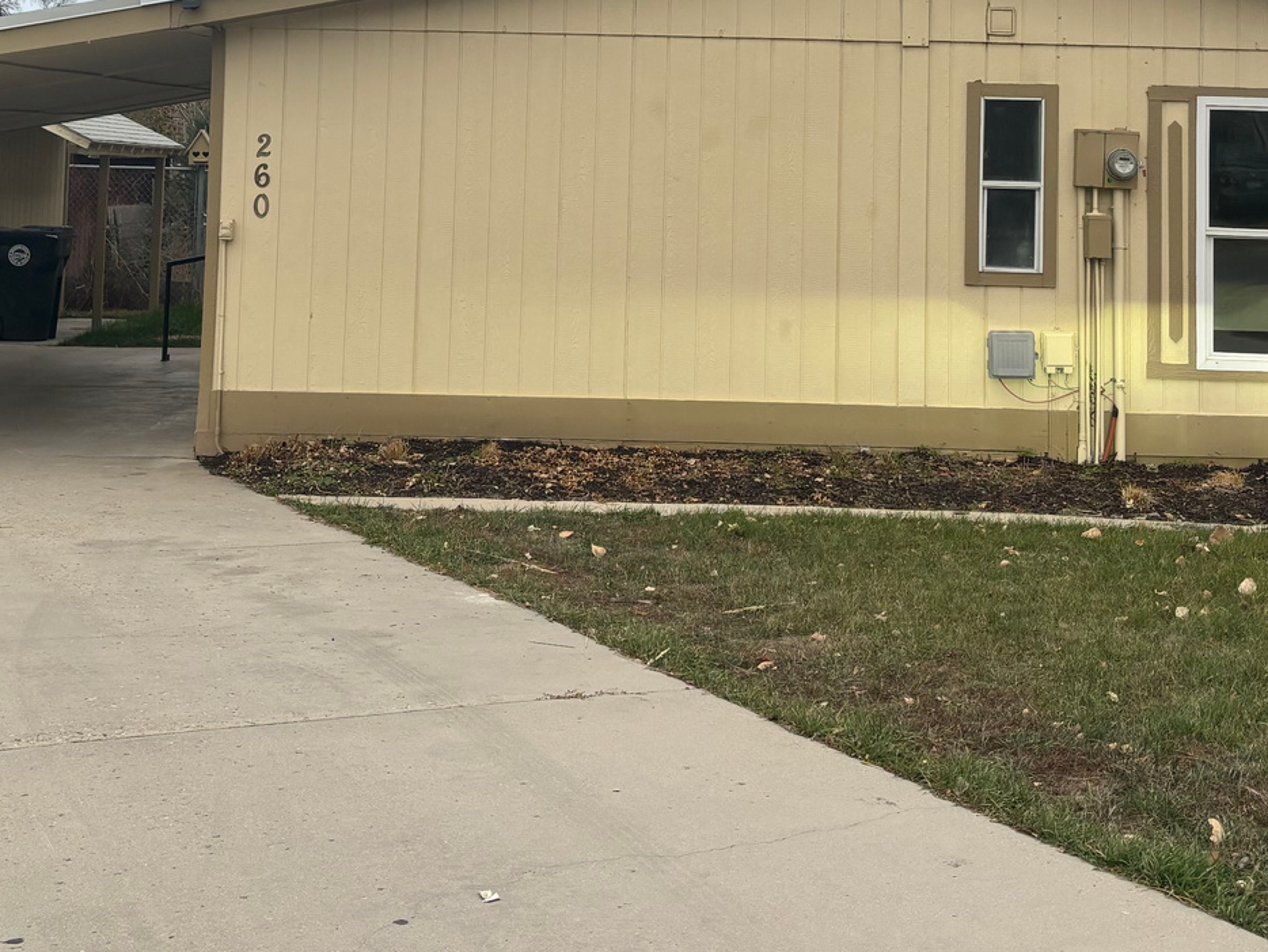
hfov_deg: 33.8
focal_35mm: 57
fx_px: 2088
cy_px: 33
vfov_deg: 24.6
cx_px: 667
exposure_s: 1/121
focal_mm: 5.96
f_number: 1.6
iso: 50
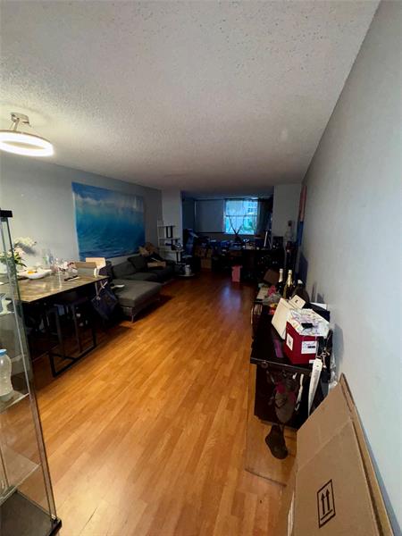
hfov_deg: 85.7
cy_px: 268
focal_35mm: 14
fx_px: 217
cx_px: 201
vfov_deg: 102.1
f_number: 2.2
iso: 320
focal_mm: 2.22
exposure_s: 1/60
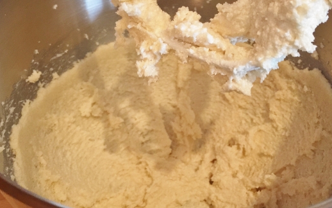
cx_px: 183
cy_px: 96
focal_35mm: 38
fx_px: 344
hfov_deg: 51.4
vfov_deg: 33.6
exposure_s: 1/15
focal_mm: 4.15
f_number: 2.2
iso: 125
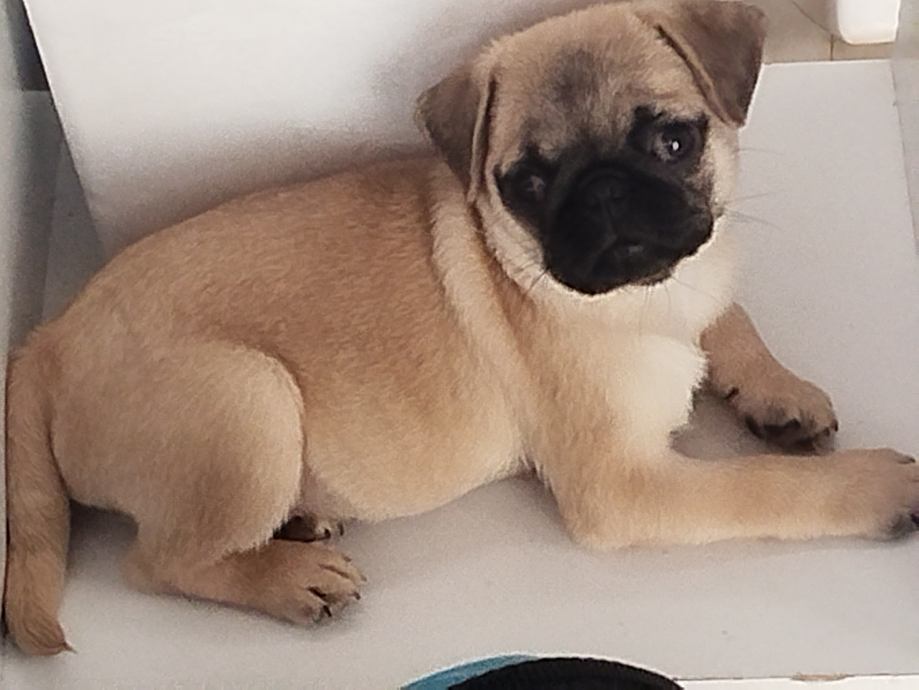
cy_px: 345
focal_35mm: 139
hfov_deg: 14.2
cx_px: 460
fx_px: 3690
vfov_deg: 10.7
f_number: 1.7
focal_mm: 5.31
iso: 500
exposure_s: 1/30
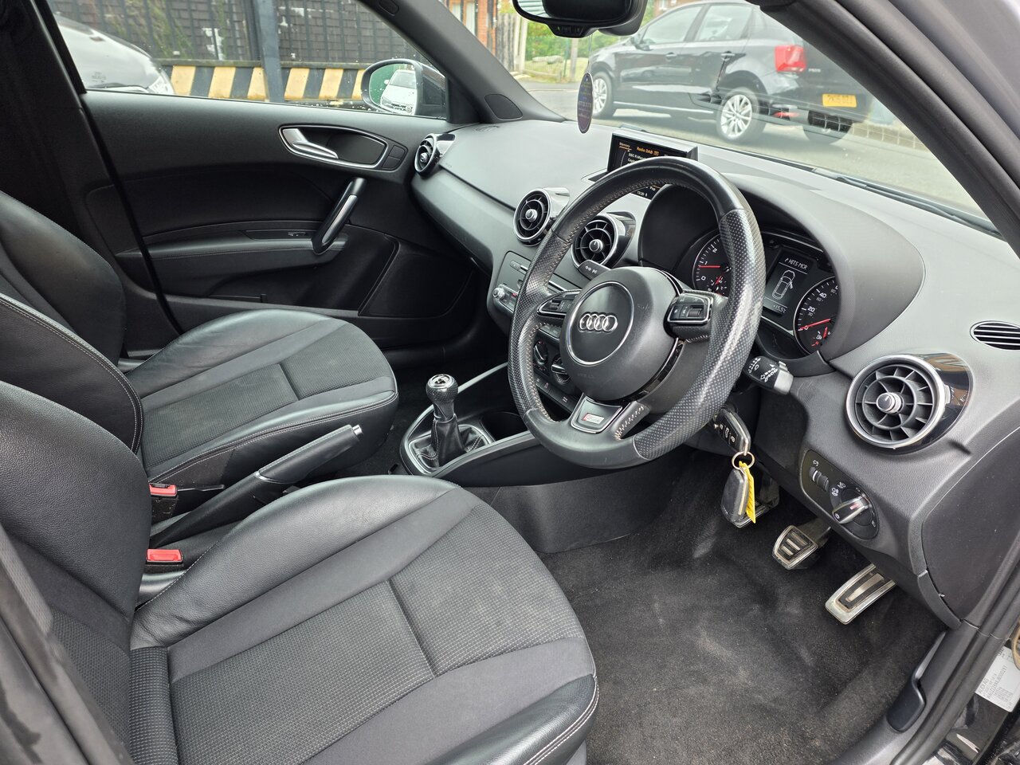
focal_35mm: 23
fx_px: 678
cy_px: 382
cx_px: 510
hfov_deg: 73.9
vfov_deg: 58.9
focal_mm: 6.25
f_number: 1.7
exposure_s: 1/180
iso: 64
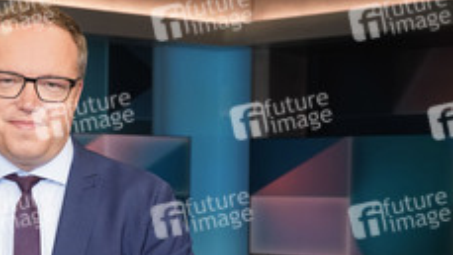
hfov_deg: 28.0
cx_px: 31
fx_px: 865
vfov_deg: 16.4
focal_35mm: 72
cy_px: 265
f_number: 5
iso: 2000
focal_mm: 35
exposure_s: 1/160
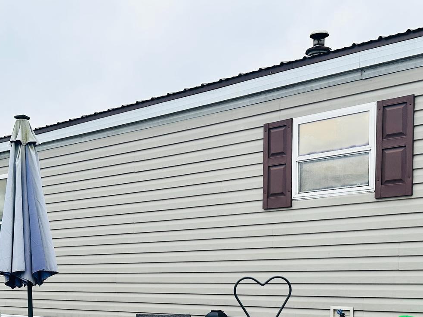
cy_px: 316
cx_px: 190
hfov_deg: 38.2
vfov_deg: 27.5
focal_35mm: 50
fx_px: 611
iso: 80
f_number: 1.78
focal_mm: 6.86
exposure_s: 1/1339
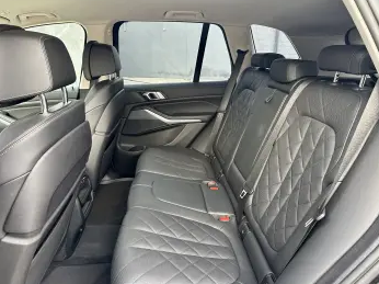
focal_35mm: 25
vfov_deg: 54.8
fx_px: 274
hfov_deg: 69.4
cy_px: 140
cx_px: 194
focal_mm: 6.86
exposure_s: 1/121
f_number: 1.78
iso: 160
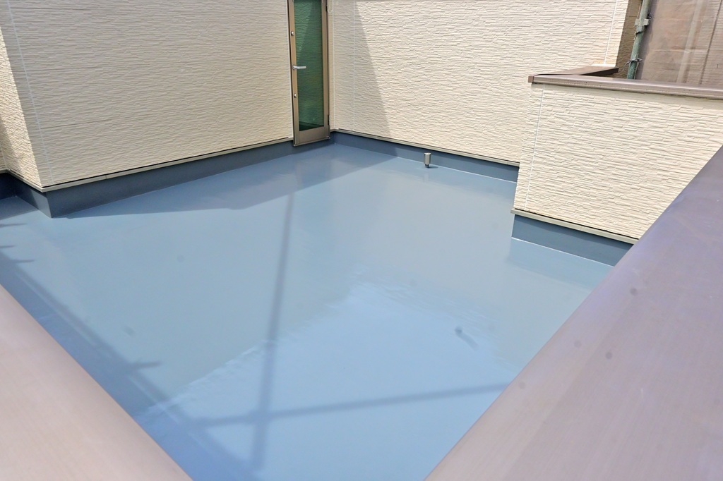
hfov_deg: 73.8
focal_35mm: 24
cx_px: 362
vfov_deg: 53.1
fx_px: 482
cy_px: 240
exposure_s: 1/500
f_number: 11
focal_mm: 16
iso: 320
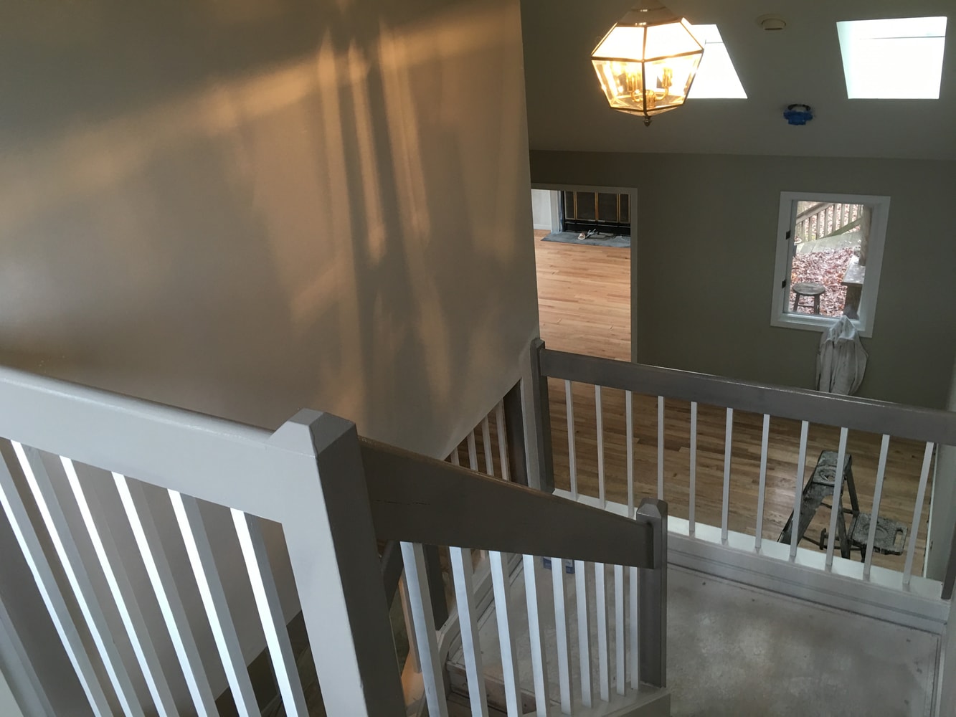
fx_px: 801
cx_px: 478
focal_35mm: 29
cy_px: 358
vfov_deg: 48.2
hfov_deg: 61.7
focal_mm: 4.15
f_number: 2.2
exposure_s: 1/15
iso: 40
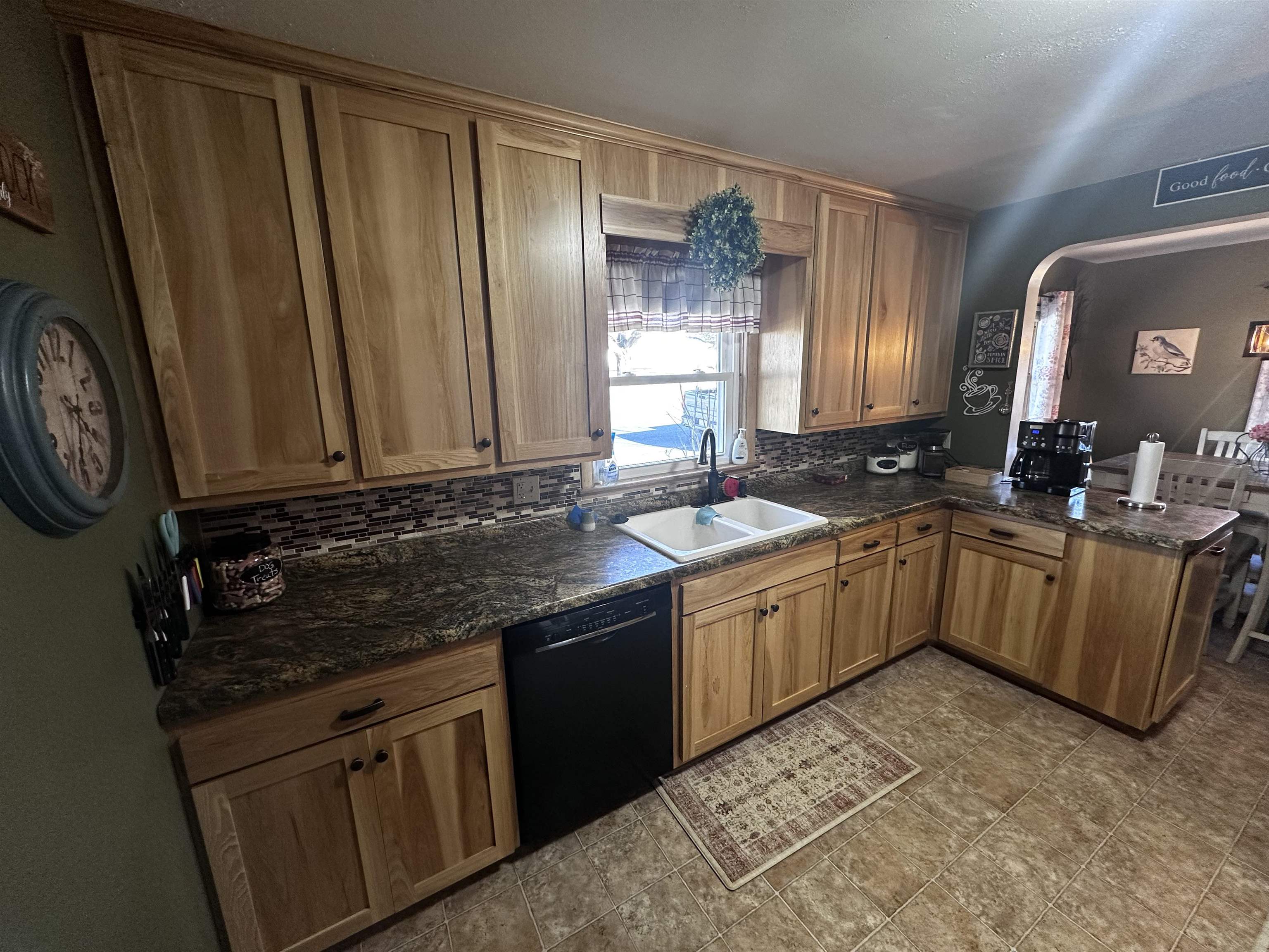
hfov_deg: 102.1
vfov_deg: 85.7
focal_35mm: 14
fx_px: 513
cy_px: 476
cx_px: 634
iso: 200
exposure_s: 1/60
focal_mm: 2.22
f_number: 2.2
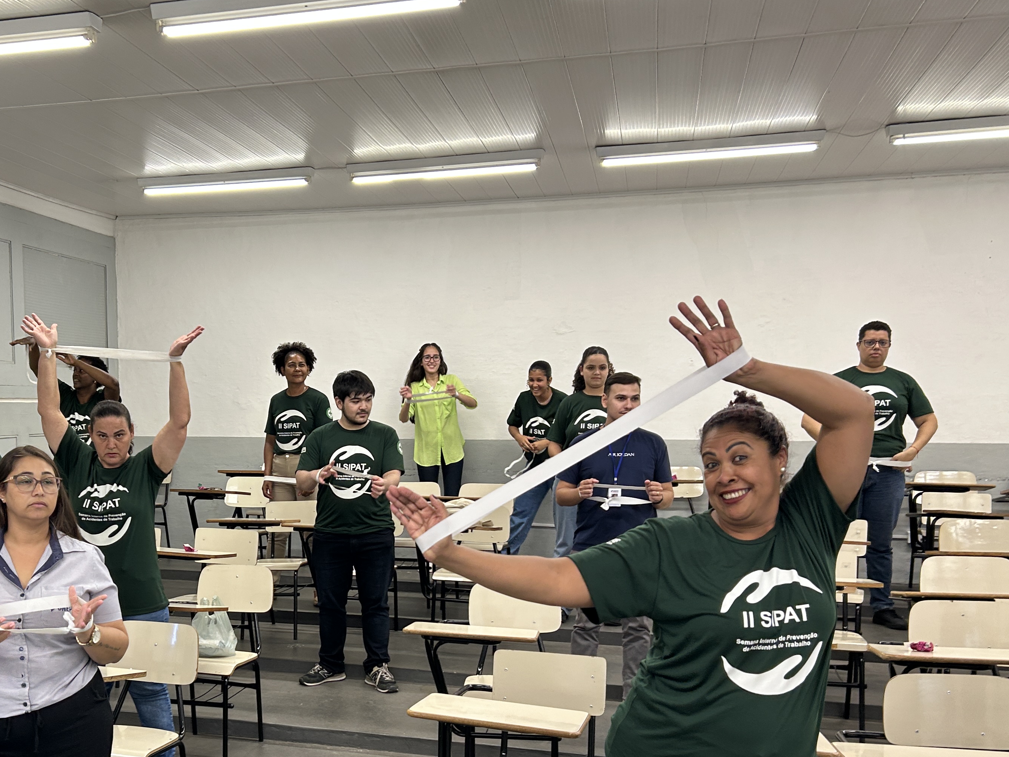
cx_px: 284
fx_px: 1137
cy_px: 515
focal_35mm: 39
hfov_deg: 46.6
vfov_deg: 36.4
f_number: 1.5
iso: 80
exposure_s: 1/60
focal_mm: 5.7
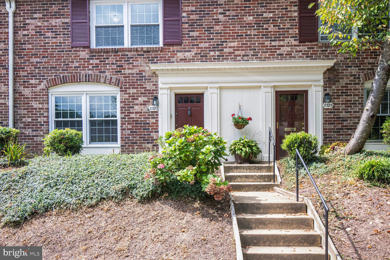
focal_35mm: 27
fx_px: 292
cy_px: 130
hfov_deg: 67.4
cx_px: 195
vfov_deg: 47.9
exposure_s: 1/200
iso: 200
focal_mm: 18
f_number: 5.3
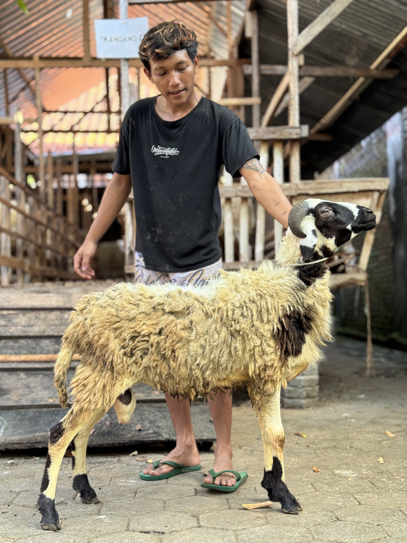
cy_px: 272
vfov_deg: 39.7
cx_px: 204
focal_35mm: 48
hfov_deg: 30.3
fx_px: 752
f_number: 1.78
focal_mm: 6.76
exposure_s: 1/74
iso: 100
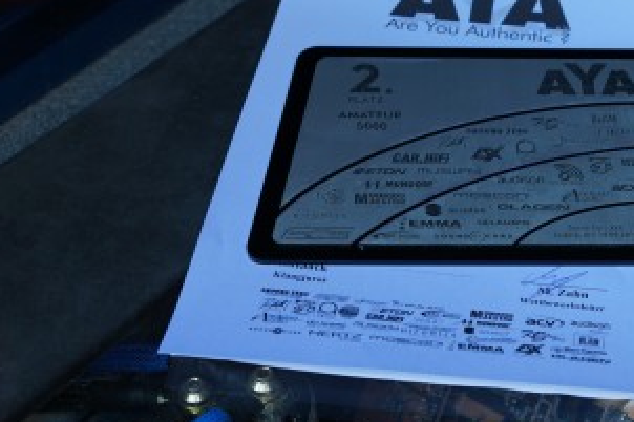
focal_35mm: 87
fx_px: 1528
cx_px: 491
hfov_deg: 23.2
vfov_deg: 15.7
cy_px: 163
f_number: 4.5
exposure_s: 1/25
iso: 200
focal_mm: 35
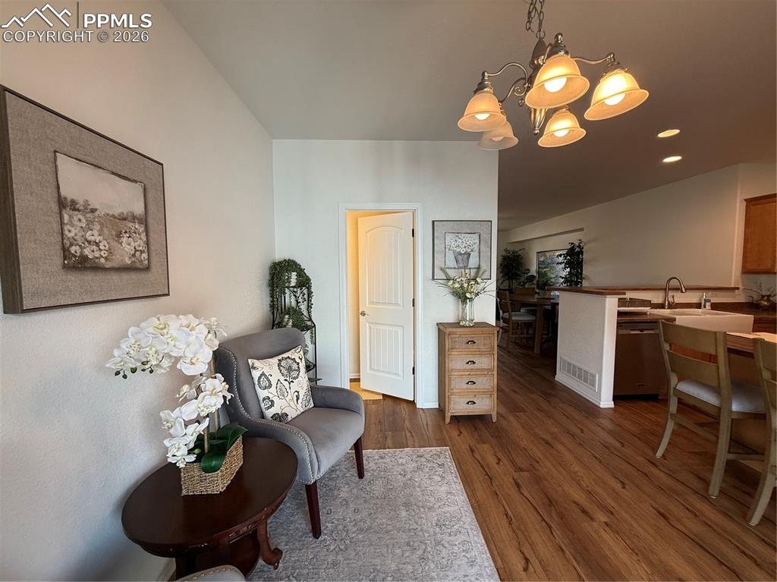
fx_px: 314
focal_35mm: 14
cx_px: 388
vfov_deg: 85.6
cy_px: 291
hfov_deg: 102.1
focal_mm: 2.22
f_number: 2.2
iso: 160
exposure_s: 1/120
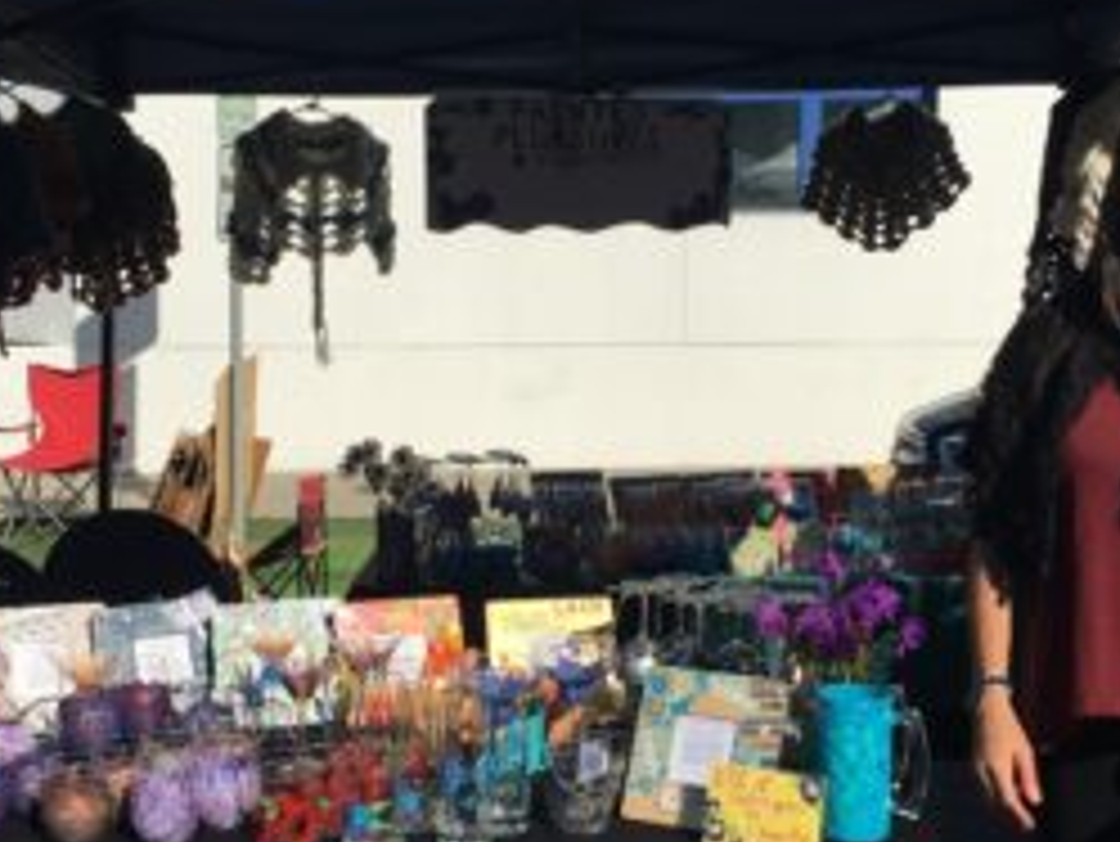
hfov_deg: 33.8
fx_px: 1845
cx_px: 531
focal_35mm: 57
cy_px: 473
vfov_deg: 25.7
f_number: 2.2
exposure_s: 1/3205
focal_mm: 4.15
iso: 25
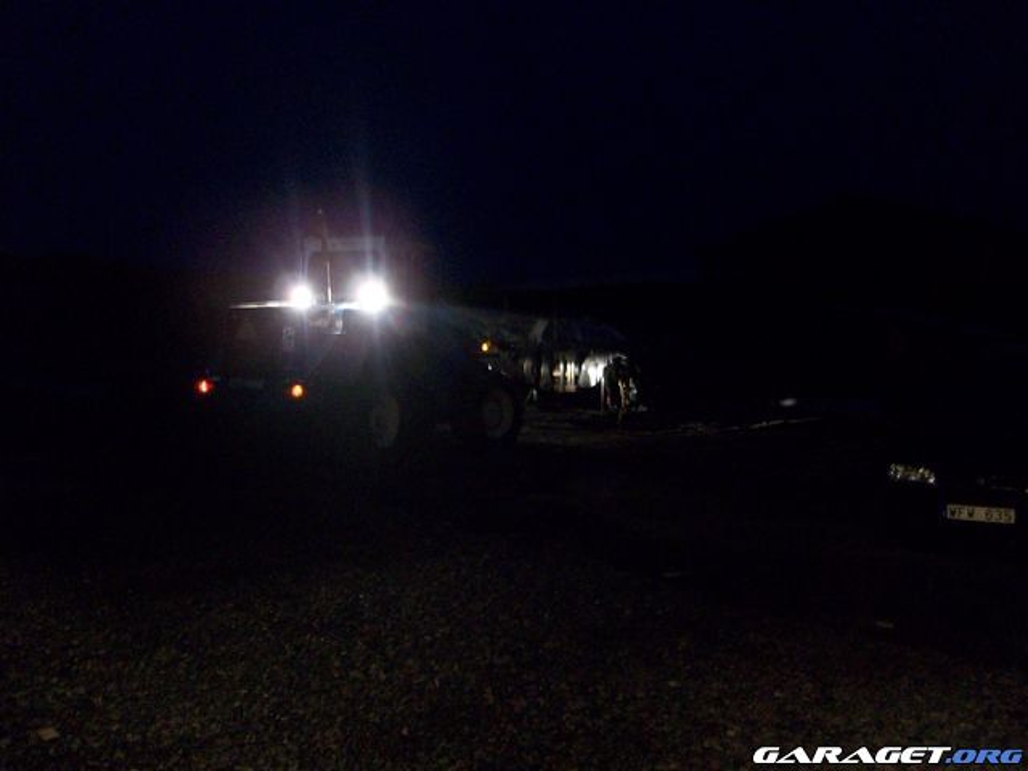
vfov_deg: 41.8
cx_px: 514
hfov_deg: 54.0
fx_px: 1010
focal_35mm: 34
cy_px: 386
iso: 200
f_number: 2.8
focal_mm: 5.7
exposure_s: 1/8
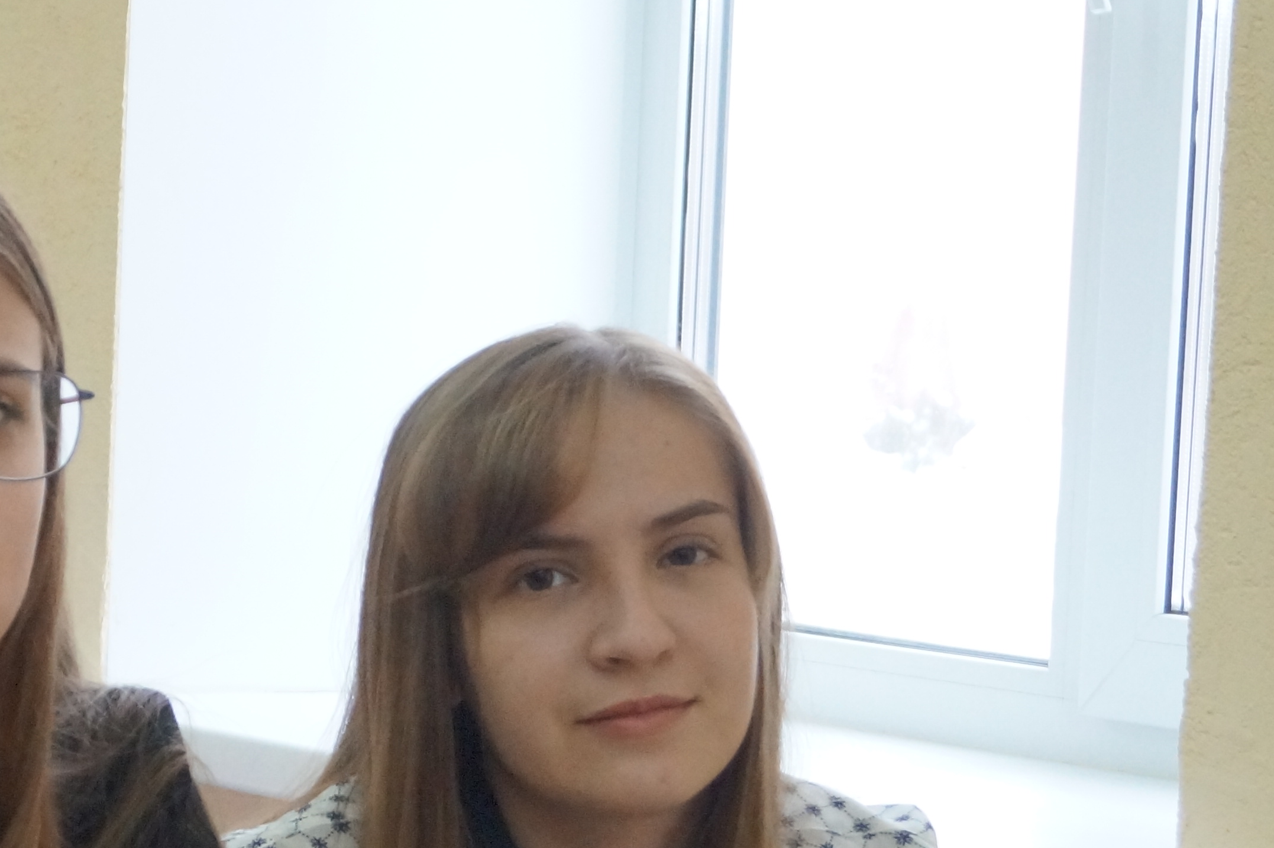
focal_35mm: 114
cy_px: 862
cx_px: 266
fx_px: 4032
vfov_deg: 11.9
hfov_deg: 17.8
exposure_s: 1/160
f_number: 4.5
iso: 2000
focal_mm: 30
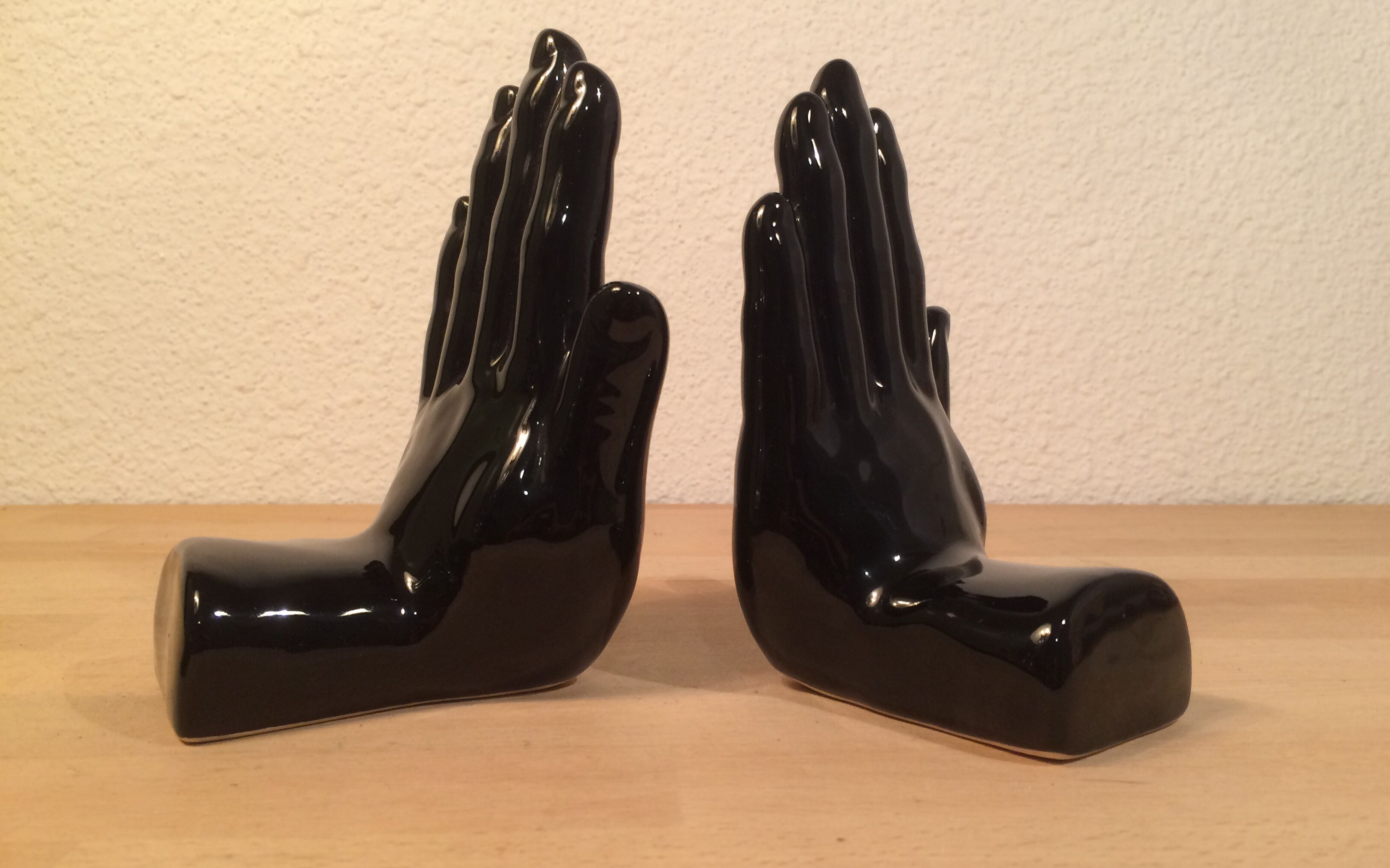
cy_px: 416
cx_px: 700
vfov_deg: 40.6
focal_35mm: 31
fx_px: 1174
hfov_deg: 61.2
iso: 64
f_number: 2.2
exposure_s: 1/33
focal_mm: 4.15
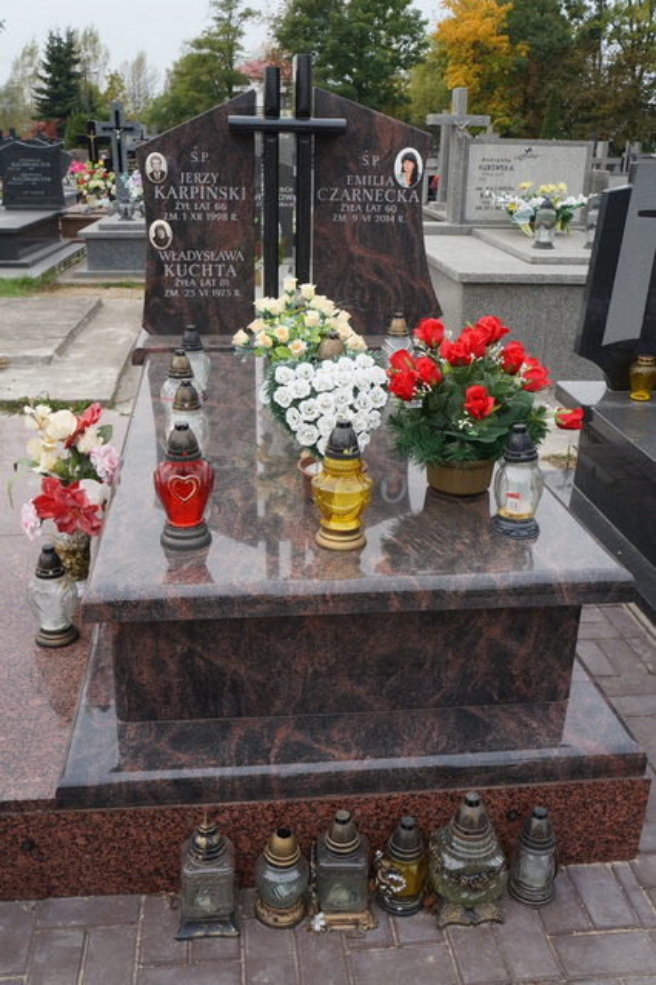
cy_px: 492
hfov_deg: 39.9
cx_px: 328
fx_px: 903
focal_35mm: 33
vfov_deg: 57.2
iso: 200
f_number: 6.3
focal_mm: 22
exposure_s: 1/200
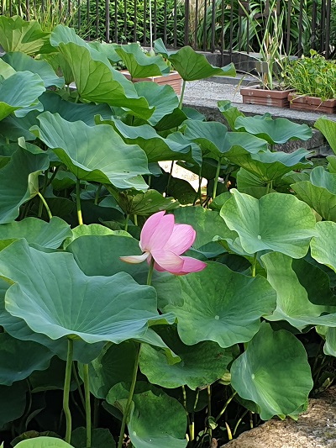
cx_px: 168
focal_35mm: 26
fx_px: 336
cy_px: 224
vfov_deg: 67.3
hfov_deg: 53.1
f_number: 2.4
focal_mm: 4.3
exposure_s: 1/210
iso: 50
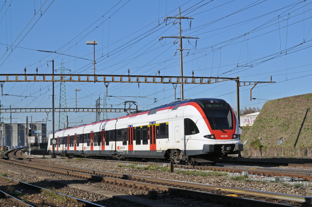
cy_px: 104
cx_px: 156
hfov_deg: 28.1
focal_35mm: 72
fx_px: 623
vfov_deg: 18.9
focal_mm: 48
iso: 250
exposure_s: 1/800
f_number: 10
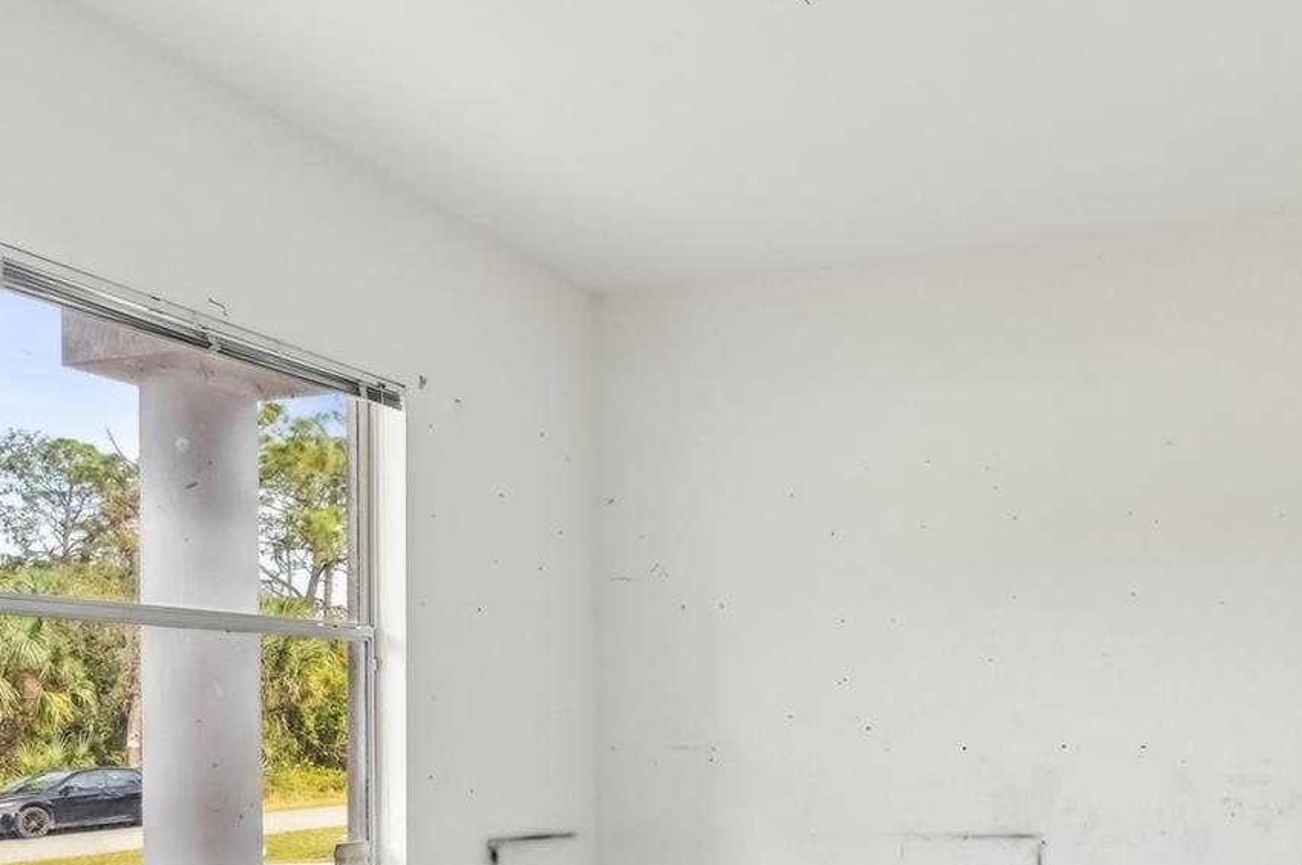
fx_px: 1156
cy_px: 697
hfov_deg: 55.7
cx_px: 991
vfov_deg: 39.4
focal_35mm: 32
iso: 400
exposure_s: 1/125
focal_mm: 17
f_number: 8
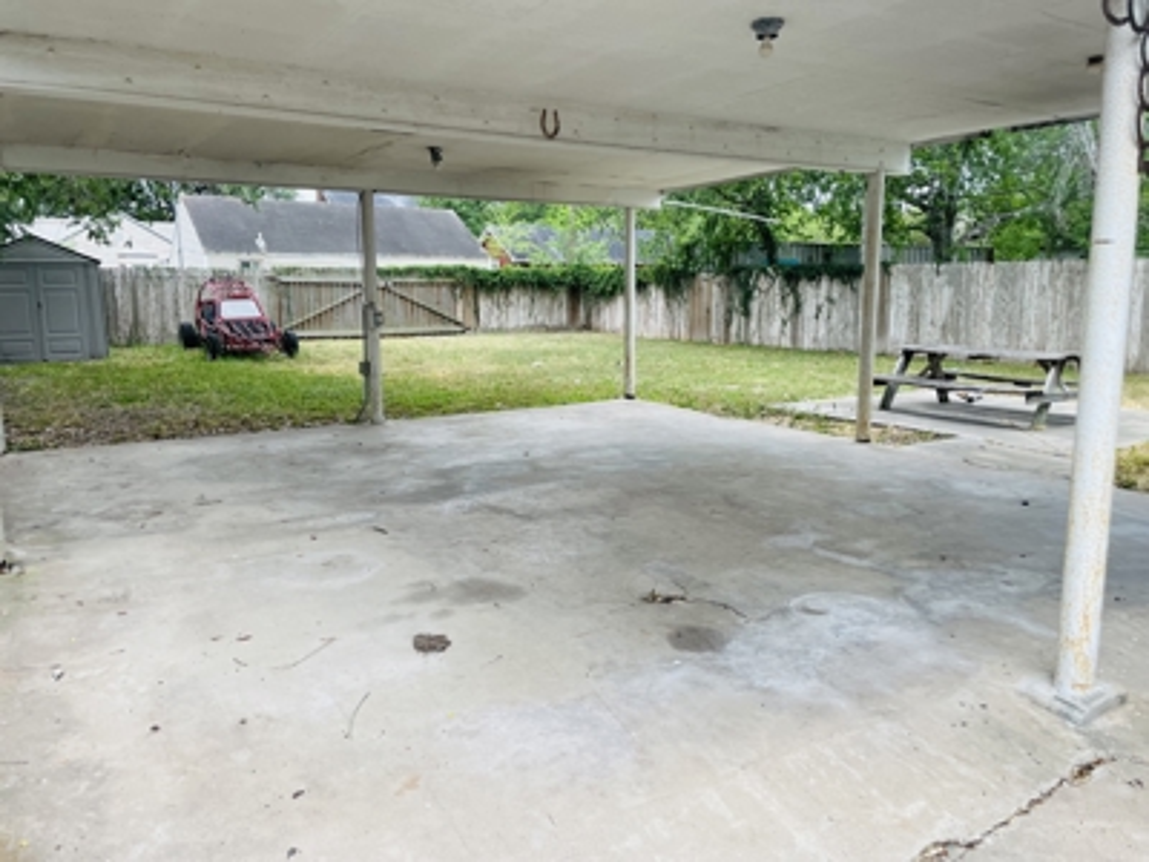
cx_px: 574
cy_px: 431
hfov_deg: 67.3
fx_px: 863
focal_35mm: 26
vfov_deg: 53.1
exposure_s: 1/690
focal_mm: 4.2
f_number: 1.6
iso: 32
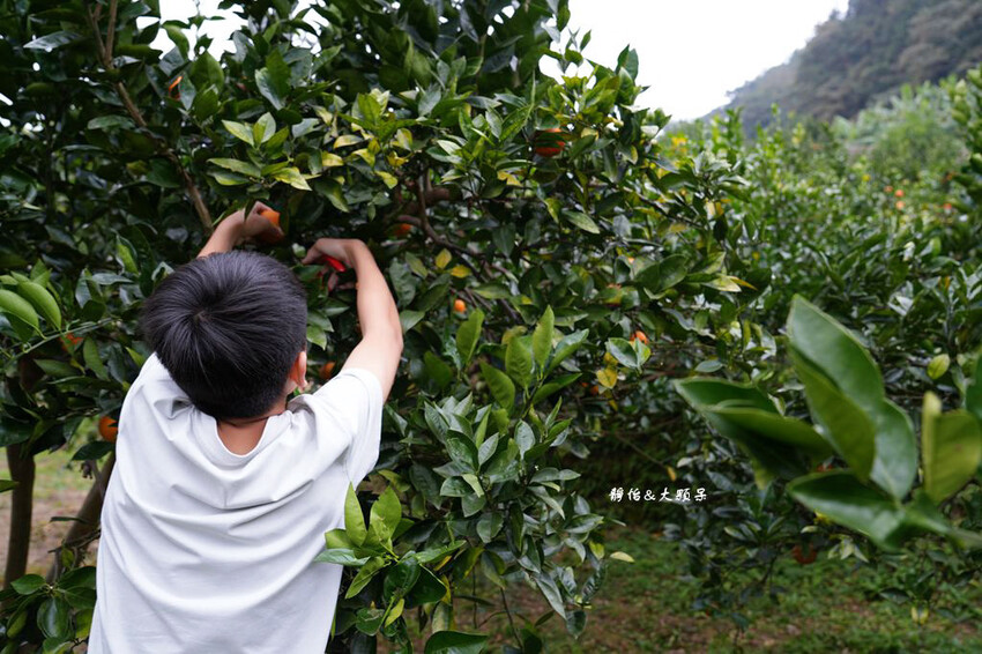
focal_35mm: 31
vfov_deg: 42.3
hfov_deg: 60.3
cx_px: 491
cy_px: 327
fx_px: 845
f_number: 5
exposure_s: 1/60
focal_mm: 31
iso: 320
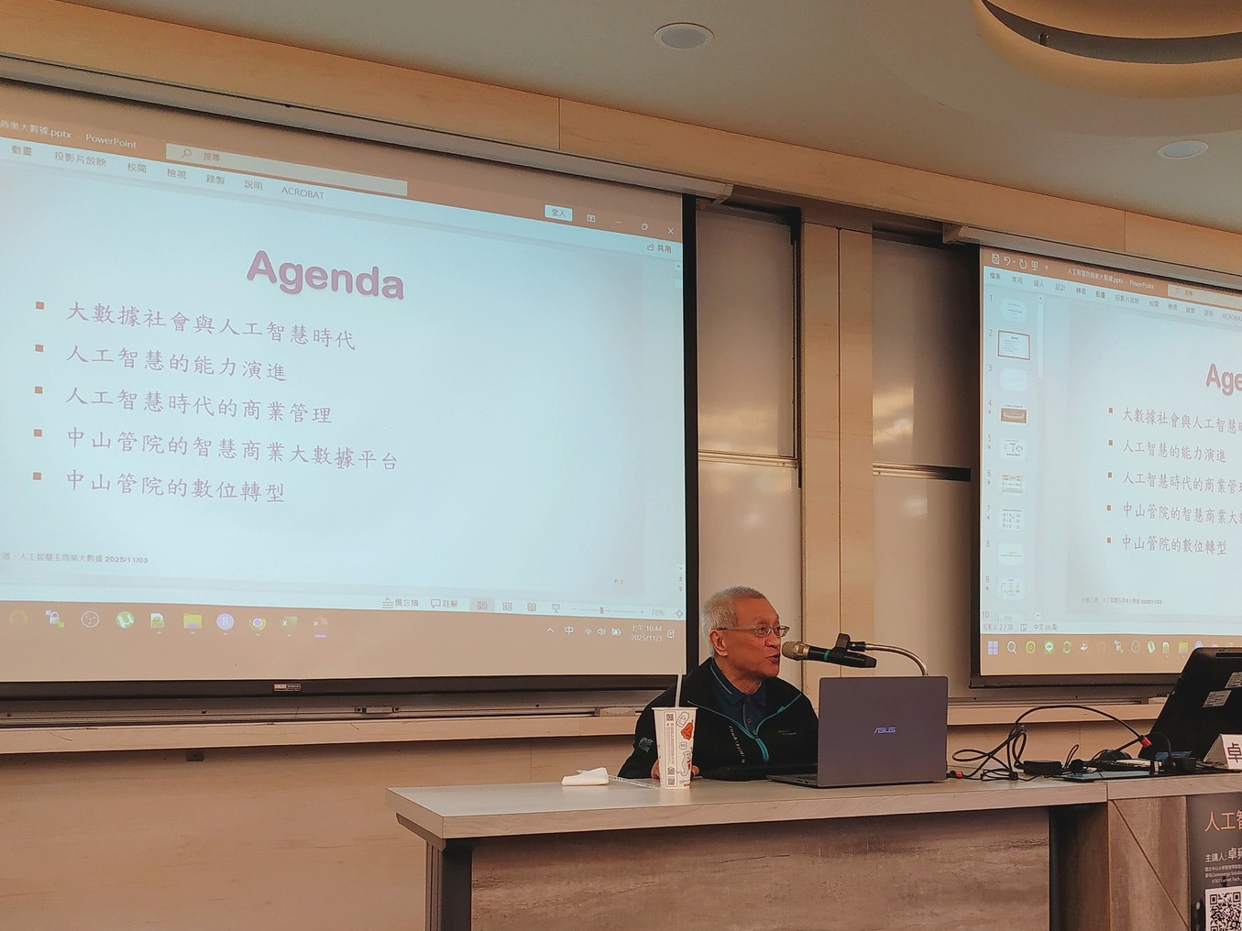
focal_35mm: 34
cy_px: 633
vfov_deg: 41.2
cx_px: 745
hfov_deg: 53.6
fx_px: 1220
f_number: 1.9
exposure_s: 1/60
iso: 160
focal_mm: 3.94
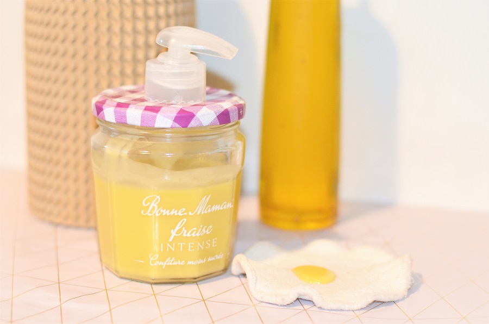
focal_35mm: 75
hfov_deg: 27.0
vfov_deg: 18.1
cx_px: 244
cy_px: 162
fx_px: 1017
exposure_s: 1/60
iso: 800
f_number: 2.8
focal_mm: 50
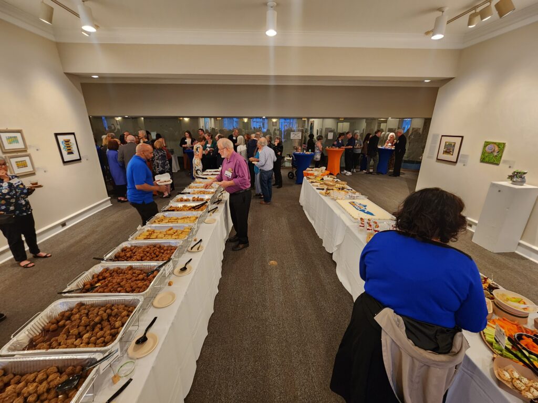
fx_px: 202
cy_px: 202
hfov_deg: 106.2
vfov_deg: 89.9
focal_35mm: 13
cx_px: 269
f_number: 2.2
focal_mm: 2.2
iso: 400
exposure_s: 1/40
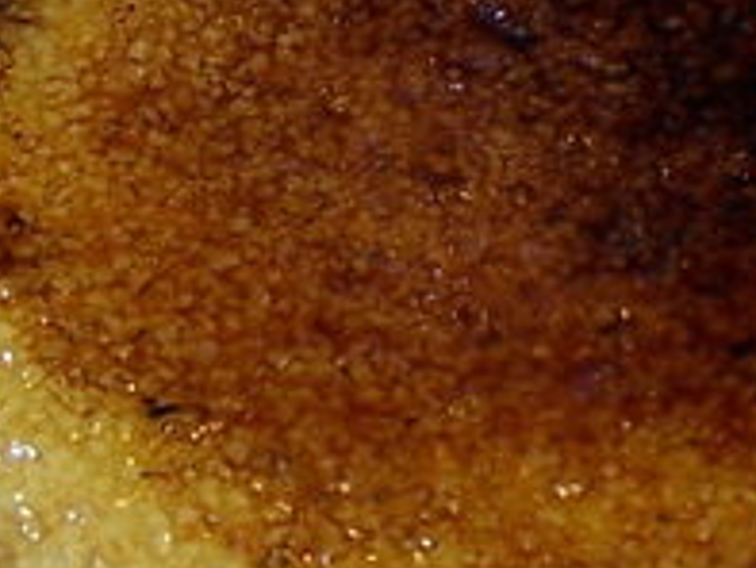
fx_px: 5791
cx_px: 933
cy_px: 146
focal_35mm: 265
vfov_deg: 5.6
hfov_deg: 7.4
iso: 80
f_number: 3
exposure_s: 1/60
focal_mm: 8.5
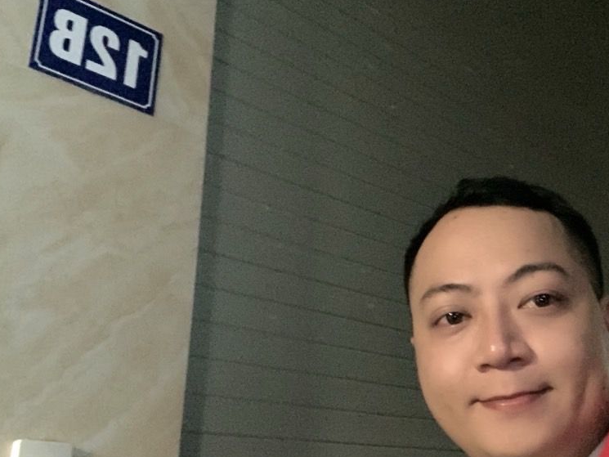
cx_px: 386
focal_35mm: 44
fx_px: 774
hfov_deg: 42.6
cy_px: 285
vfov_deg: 32.7
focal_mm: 2.87
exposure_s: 1/17
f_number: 2.2
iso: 1250
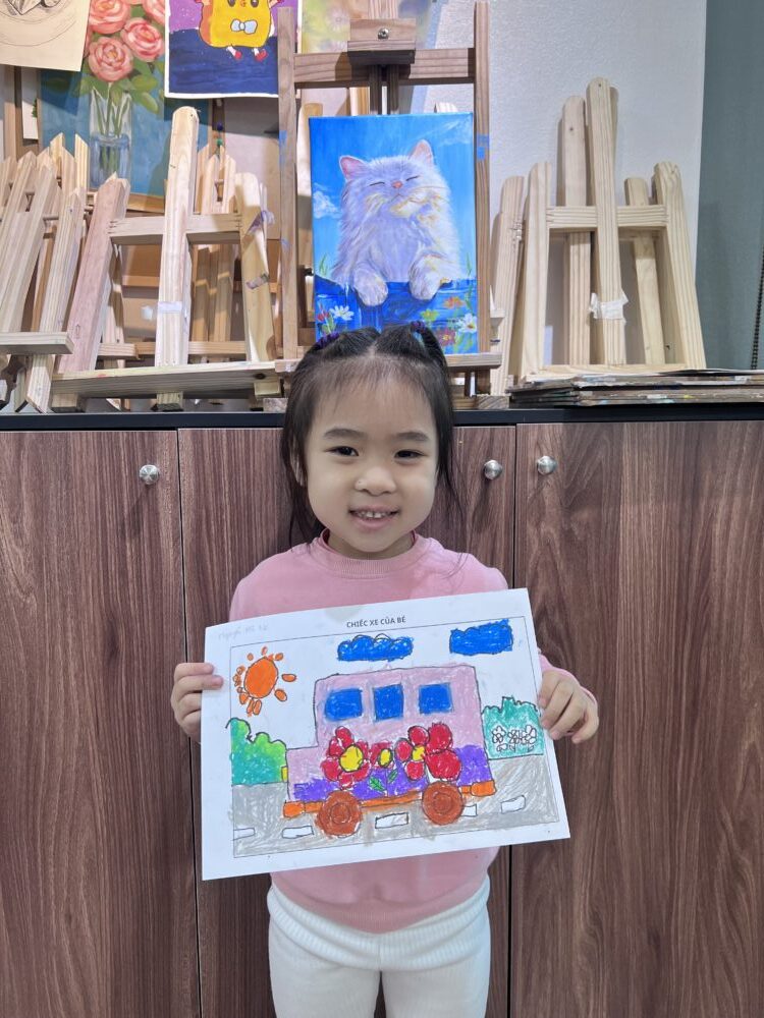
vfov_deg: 67.3
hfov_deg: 53.1
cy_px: 509
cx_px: 382
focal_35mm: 26
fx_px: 765
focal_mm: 5.7
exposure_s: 1/100
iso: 64
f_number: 1.5
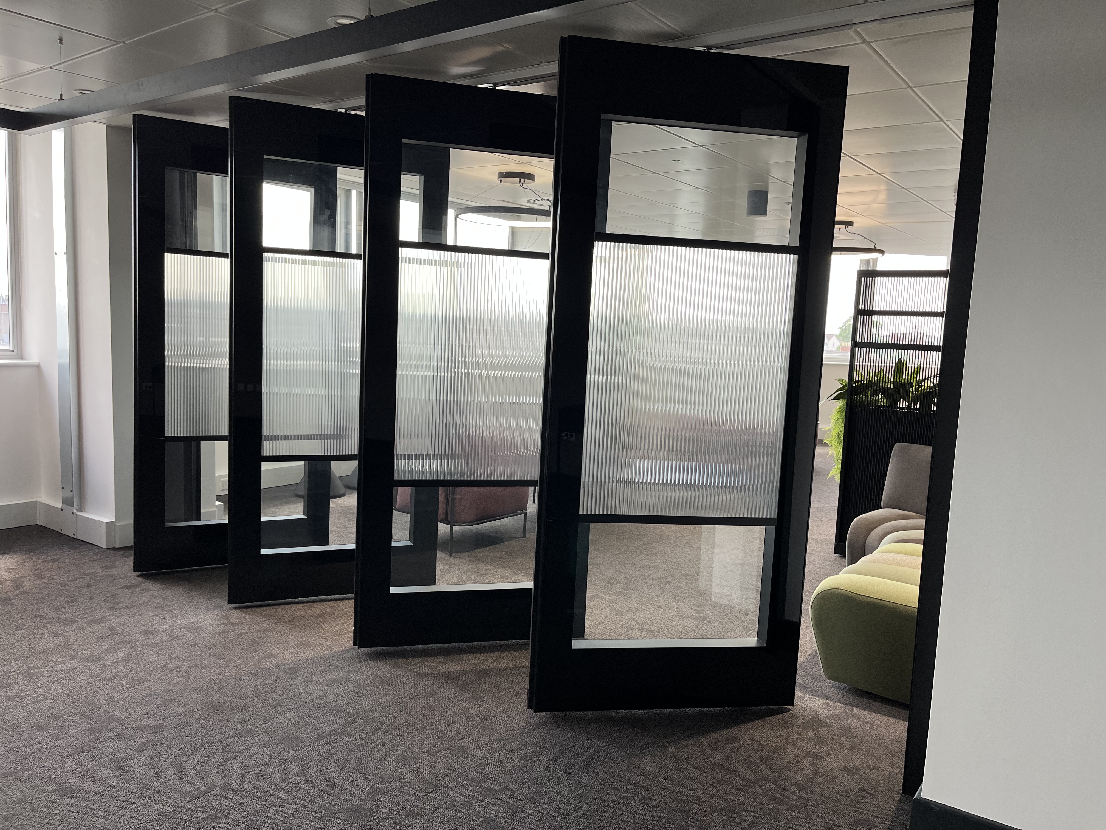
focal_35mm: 26
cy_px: 415
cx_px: 553
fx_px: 831
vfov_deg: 53.1
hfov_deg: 67.3
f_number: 1.6
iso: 100
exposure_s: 1/122
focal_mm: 5.1
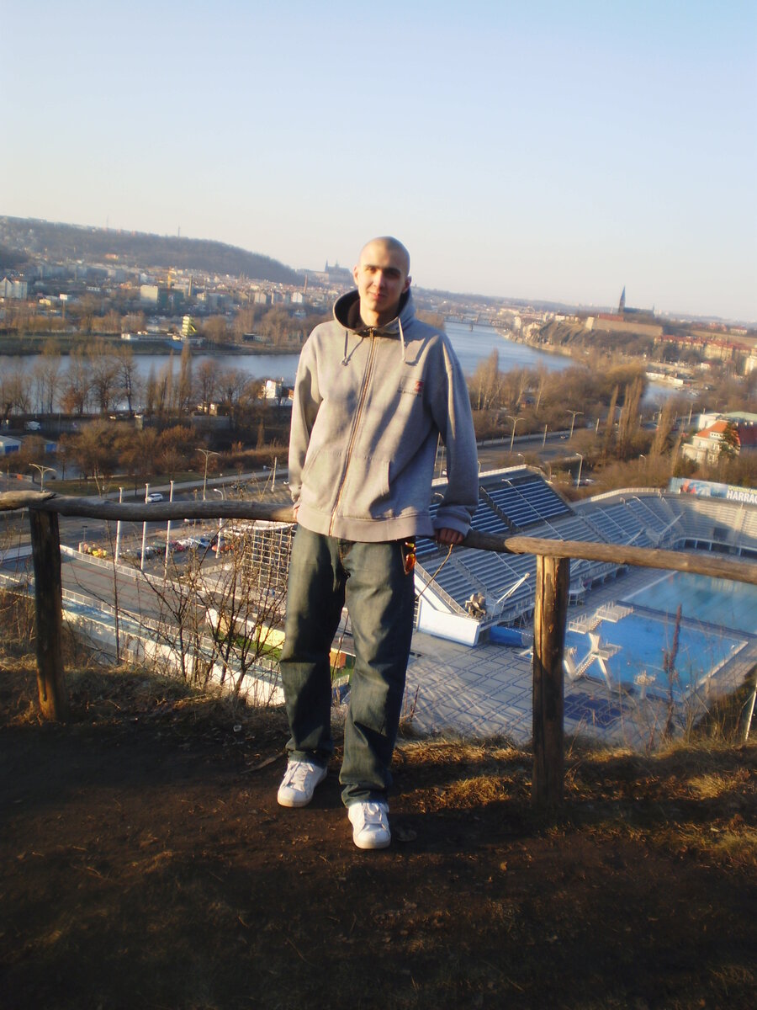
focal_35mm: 36
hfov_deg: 39.7
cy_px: 505
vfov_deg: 51.4
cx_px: 378
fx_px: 1050
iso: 64
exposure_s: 1/250
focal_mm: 6.3
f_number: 3.1
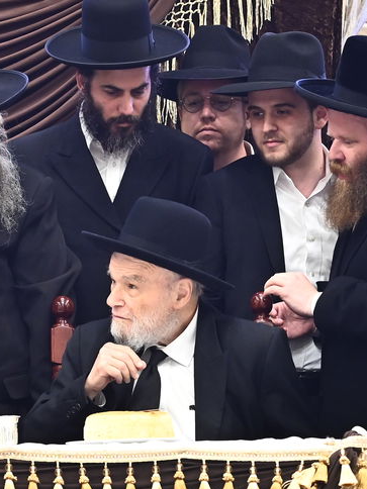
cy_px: 333
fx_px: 5301
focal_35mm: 375
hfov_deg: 4.0
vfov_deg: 5.3
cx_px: 55
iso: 2000
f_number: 7.1
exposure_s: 1/125
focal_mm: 135
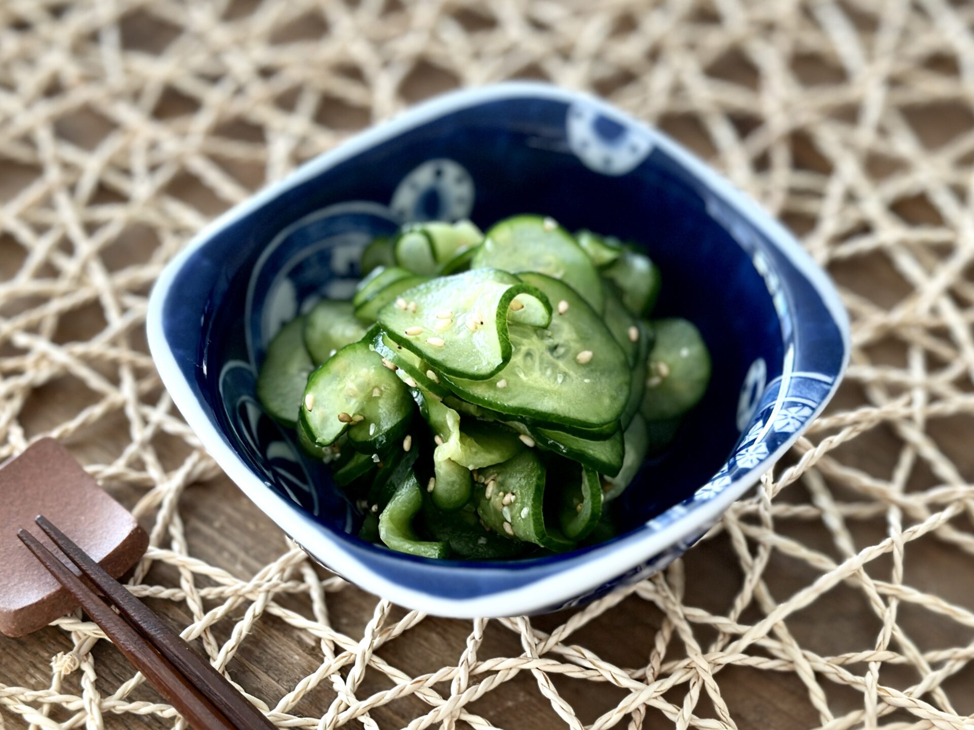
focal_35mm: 48
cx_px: 487
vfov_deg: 30.3
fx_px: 1351
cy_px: 365
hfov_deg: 39.7
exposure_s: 1/61
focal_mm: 6.86
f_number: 1.78
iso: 125
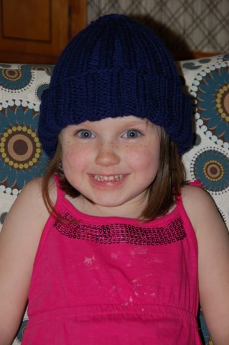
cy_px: 172
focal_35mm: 117
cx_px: 114
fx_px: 1119
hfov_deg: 11.7
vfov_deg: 17.5
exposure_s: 1/60
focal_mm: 78
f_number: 5.6
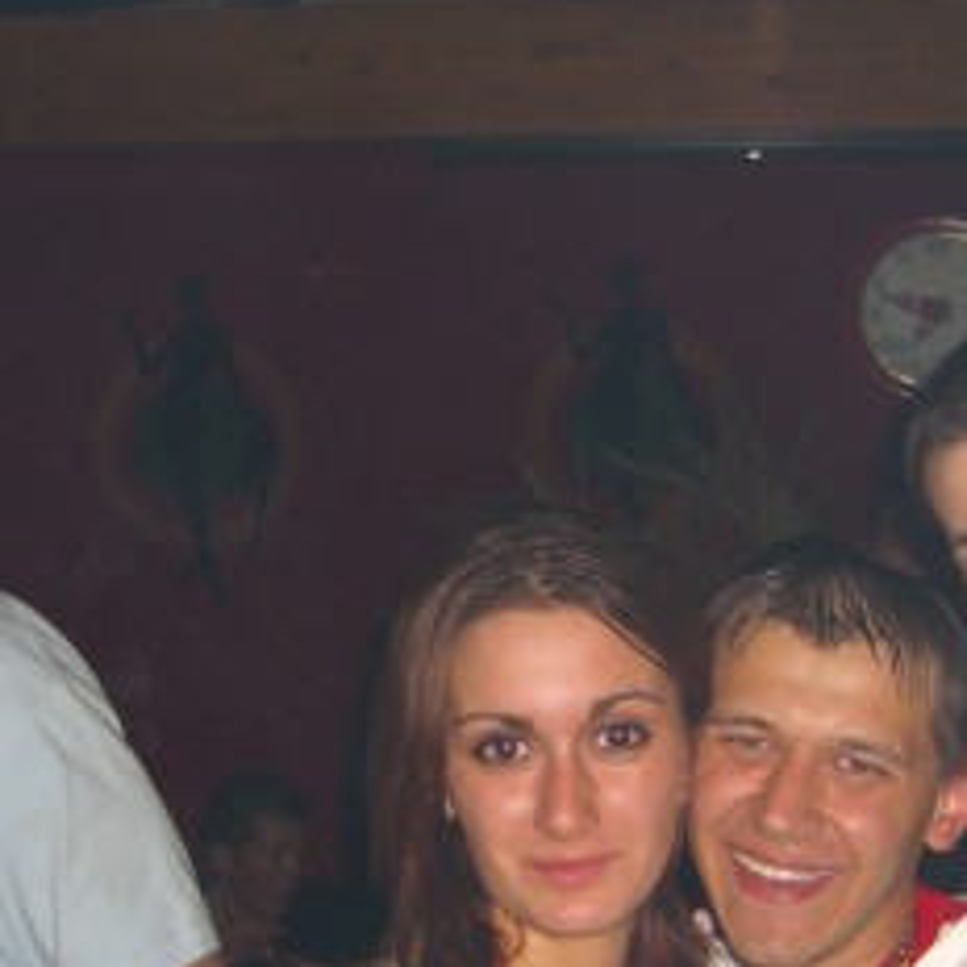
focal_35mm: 87
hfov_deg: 19.9
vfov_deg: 19.8
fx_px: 2750
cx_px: 584
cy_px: 746
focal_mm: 7.9
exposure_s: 1/60
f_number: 2.8
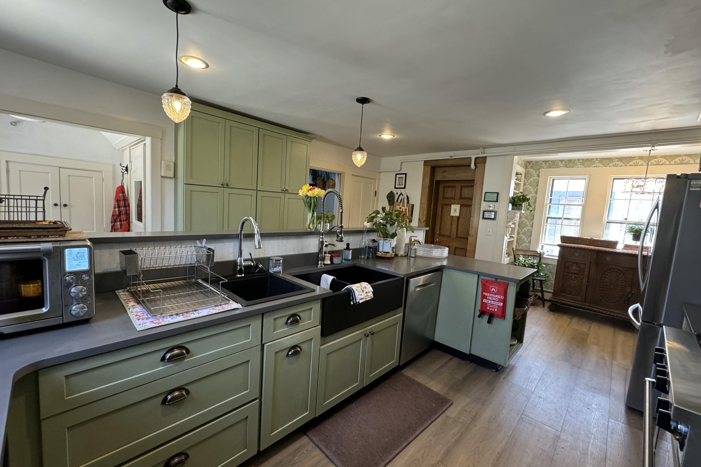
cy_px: 234
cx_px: 344
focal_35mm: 15
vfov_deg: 77.3
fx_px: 292
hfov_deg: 100.4
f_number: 2.2
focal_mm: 2.22
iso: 320
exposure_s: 1/60
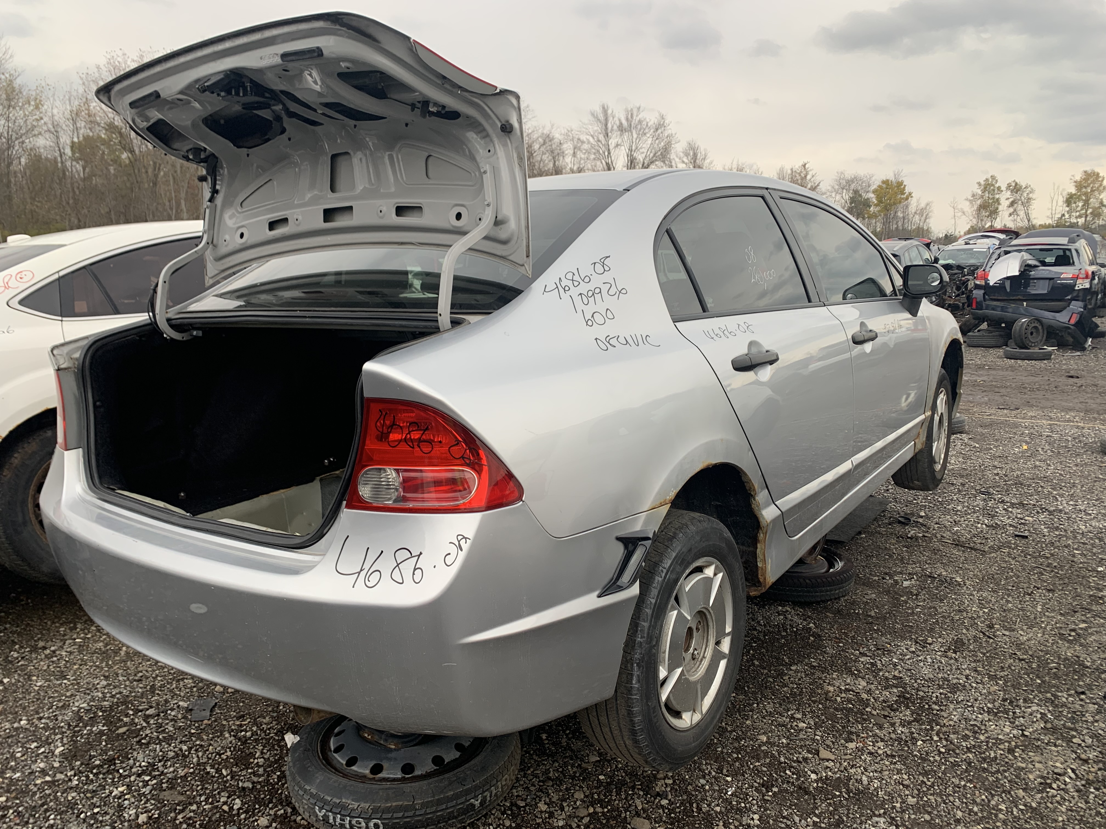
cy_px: 414
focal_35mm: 26
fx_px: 831
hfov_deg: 67.3
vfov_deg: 53.1
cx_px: 553
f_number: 1.8
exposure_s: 1/122
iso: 40
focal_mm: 4.25
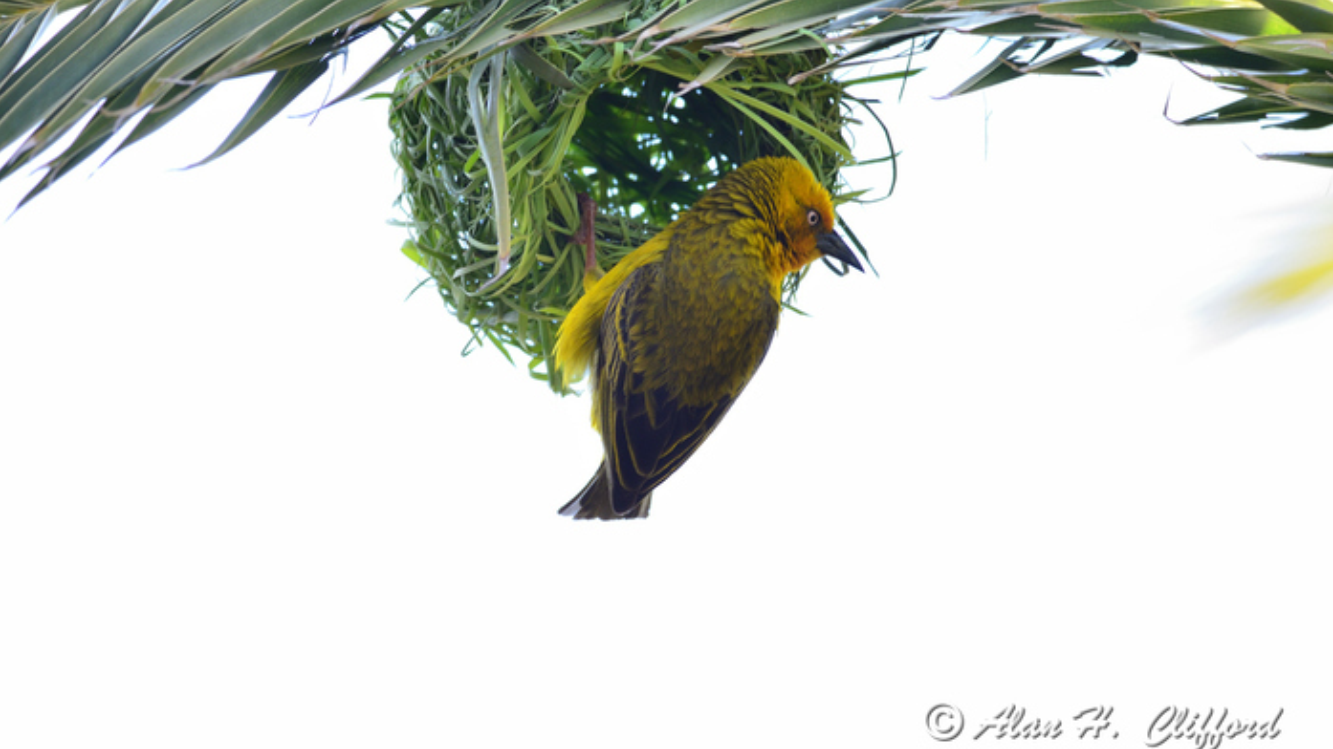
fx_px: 13360
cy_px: 335
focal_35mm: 378
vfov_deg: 3.2
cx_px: 667
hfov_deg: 5.7
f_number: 5.3
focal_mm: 240
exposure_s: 1/125
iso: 400
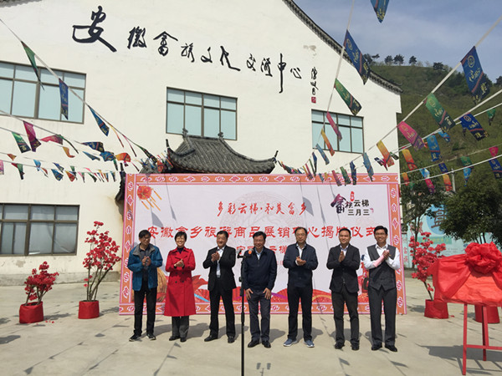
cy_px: 188
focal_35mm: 29
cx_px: 251
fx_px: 421
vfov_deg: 48.2
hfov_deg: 61.7
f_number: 2.2
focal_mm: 4.15
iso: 32
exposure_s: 1/3968
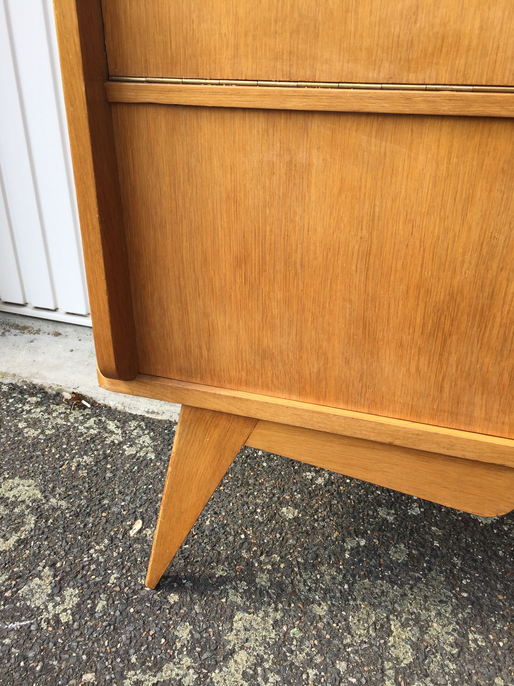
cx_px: 257
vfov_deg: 61.7
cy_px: 343
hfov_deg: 48.2
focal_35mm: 29
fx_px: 574
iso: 32
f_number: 2.2
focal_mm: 4.15
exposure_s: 1/380
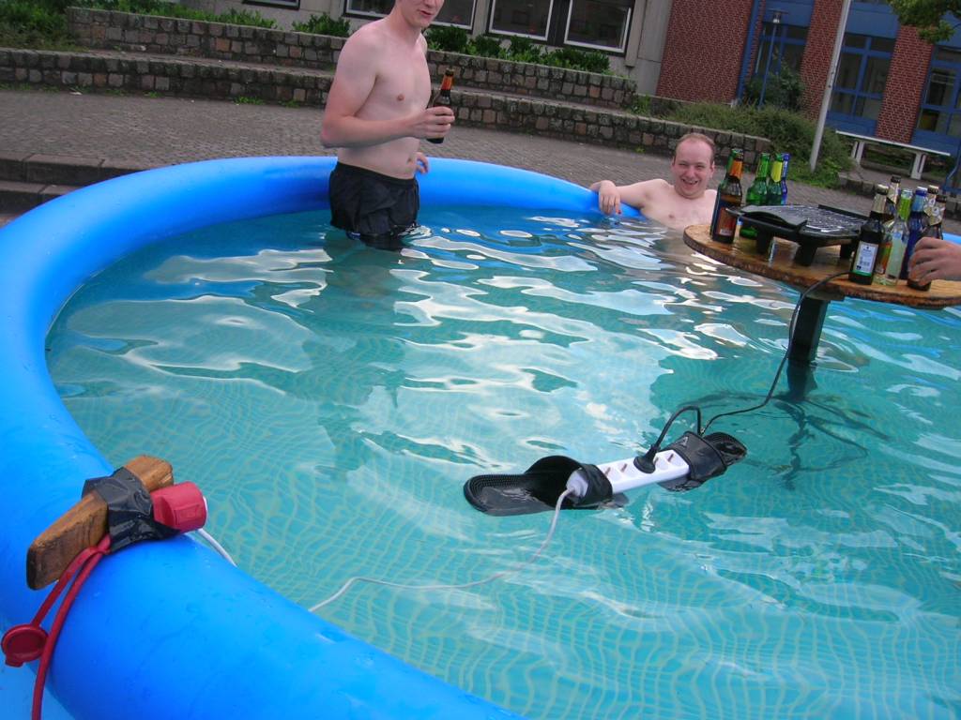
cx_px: 480
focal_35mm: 34
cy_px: 360
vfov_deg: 41.8
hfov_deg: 54.0
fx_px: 944
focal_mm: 5.7
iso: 50
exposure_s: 1/68
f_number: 4.9
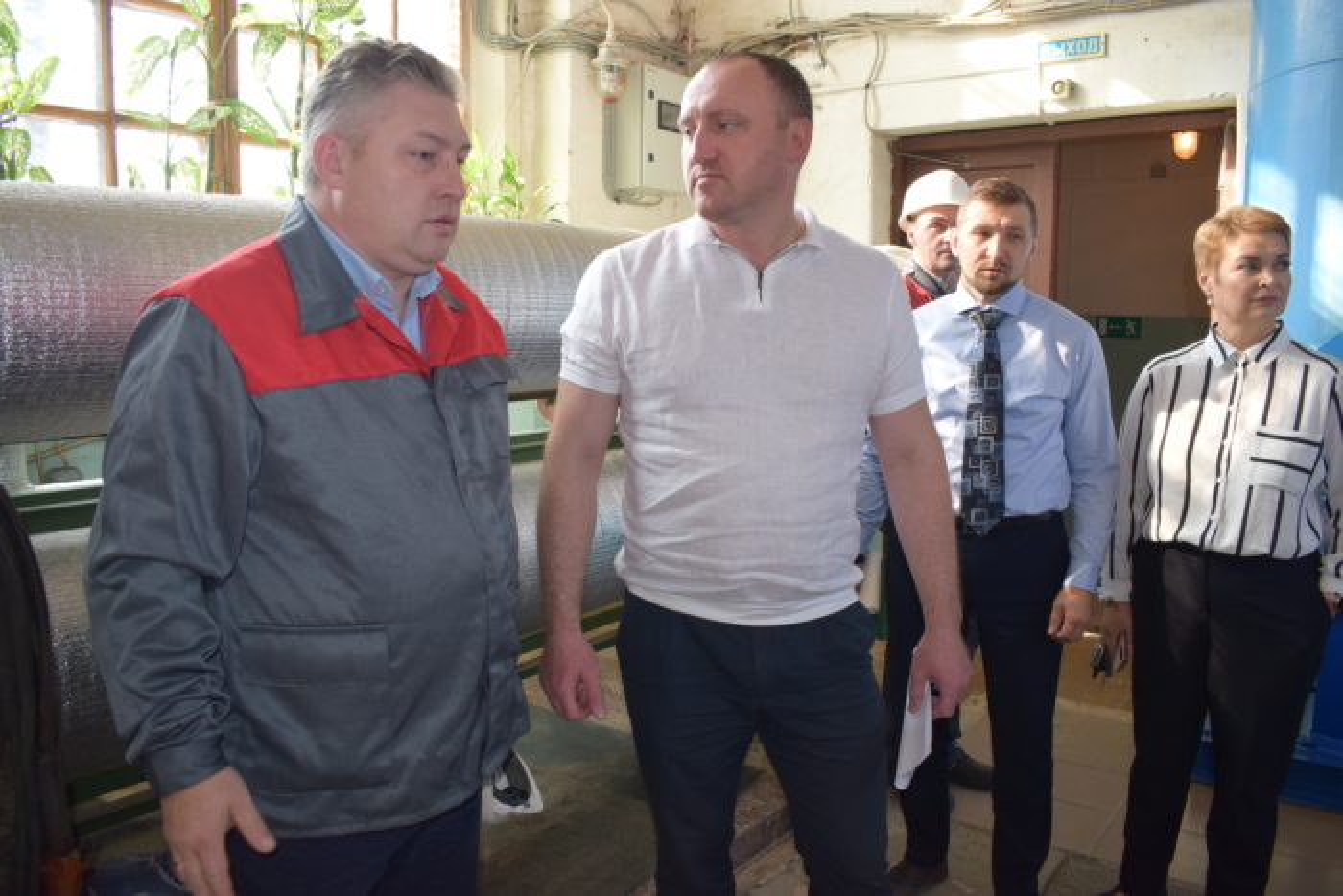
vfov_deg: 47.9
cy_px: 448
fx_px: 1007
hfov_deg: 67.4
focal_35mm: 27
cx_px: 672
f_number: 5
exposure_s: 1/100
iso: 800
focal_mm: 18
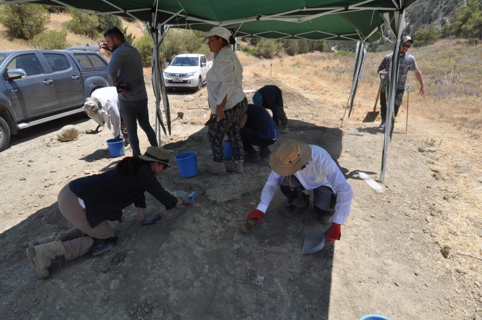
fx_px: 241
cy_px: 160
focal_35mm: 18
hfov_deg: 90.1
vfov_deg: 67.2
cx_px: 241
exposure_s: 1/500
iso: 400
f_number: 11
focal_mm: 12
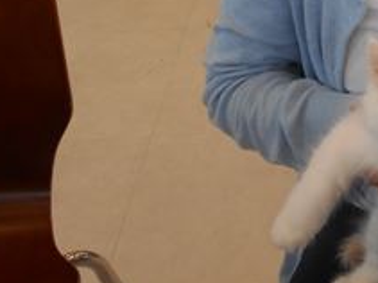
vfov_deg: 19.0
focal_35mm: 74
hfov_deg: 23.9
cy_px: -39
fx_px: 808
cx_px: 457
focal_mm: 4.6
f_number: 3.2
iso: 80
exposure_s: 1/160
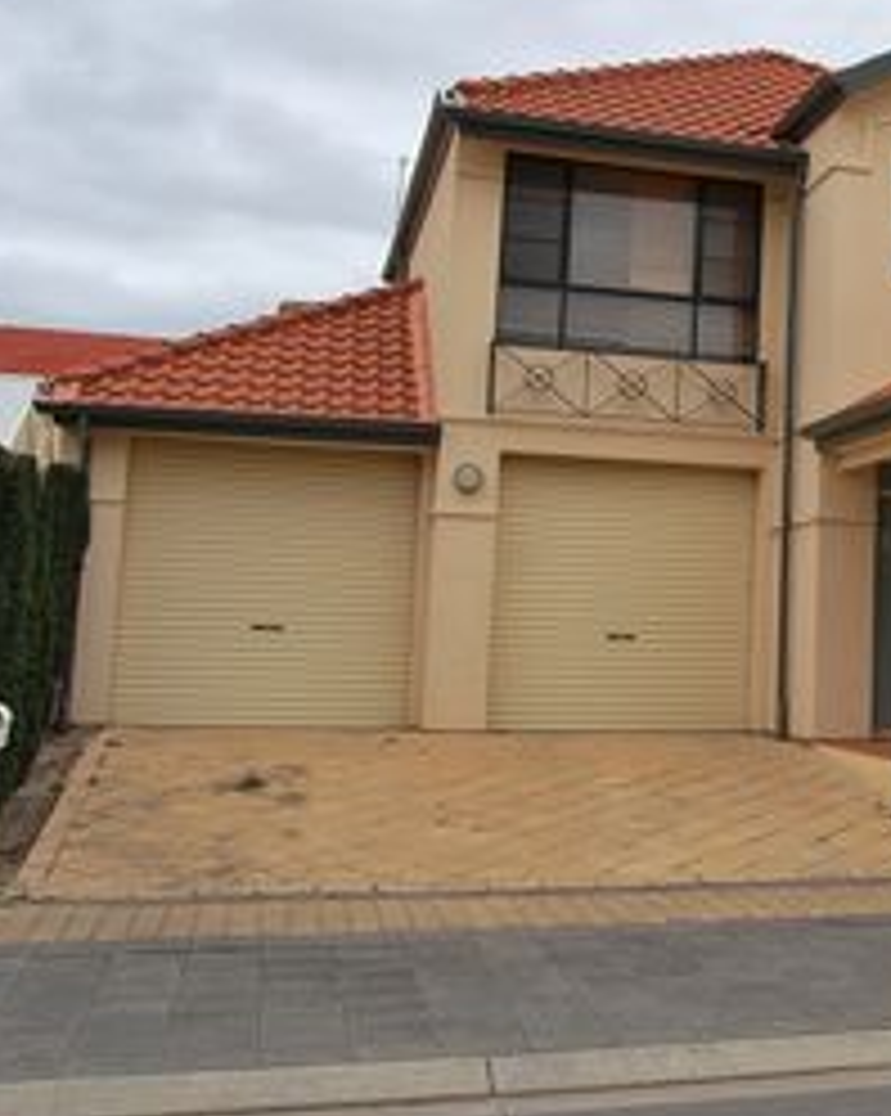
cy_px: 421
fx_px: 1584
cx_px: 1004
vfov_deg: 38.6
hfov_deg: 28.3
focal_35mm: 48
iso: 100
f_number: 7.1
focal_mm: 18
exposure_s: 1/200
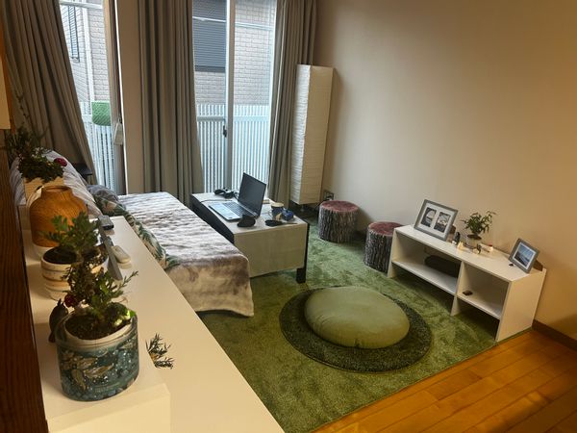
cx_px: 288
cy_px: 216
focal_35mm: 26
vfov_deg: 53.1
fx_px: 433
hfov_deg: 67.3
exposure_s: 1/60
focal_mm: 5.7
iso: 160
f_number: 1.5
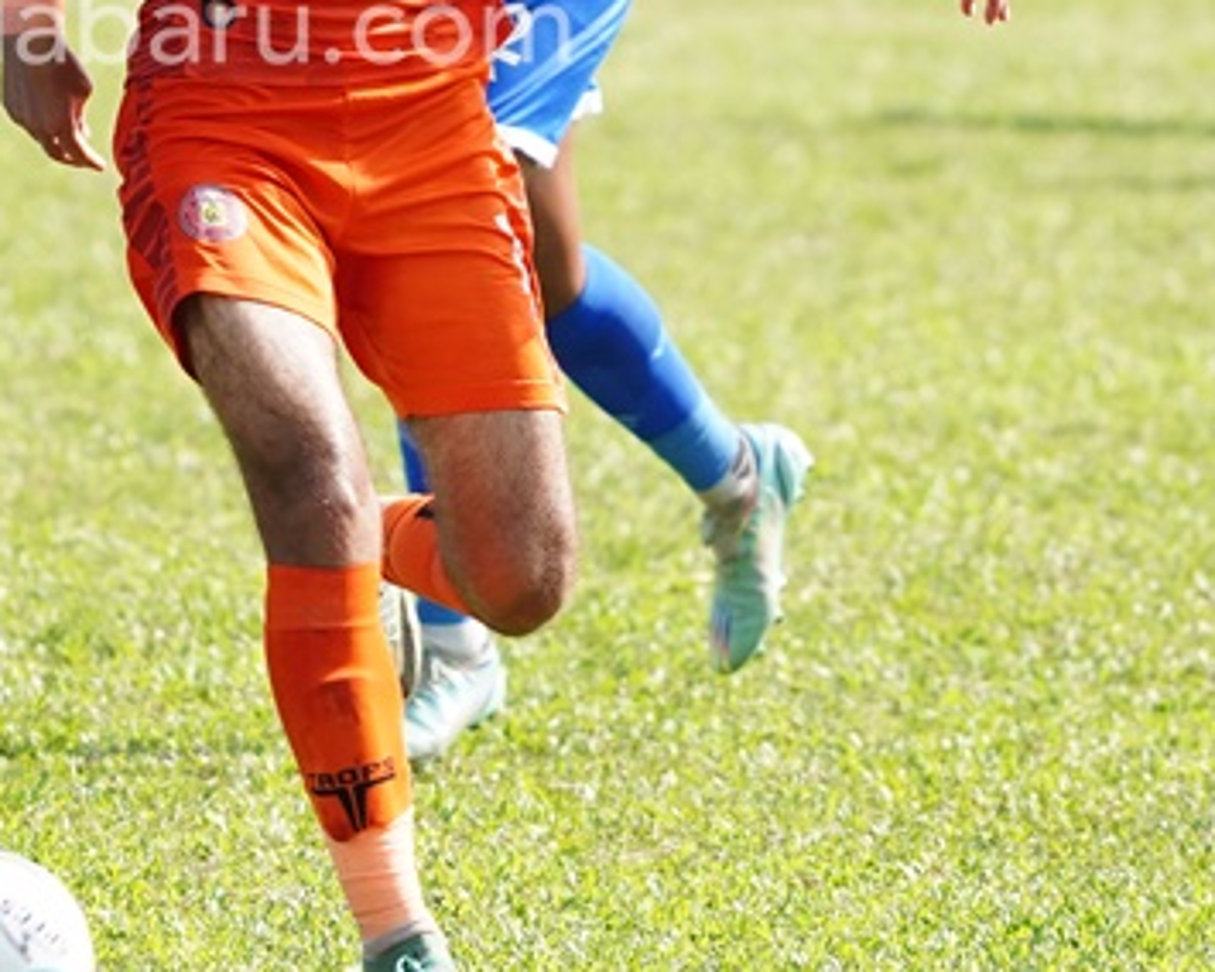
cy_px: 33
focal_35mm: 529
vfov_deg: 2.9
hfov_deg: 3.7
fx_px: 19022
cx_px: -127
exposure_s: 1/1000
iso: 250
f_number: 4
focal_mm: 200
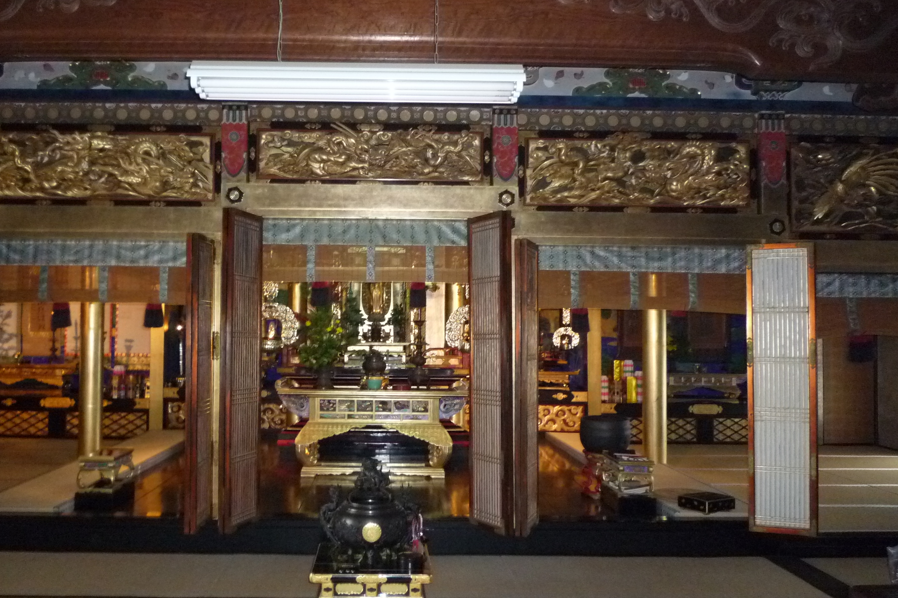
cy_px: 316
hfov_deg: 61.7
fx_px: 748
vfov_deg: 43.6
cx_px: 394
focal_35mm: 30
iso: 500
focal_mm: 4.4
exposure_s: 1/30
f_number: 2.8
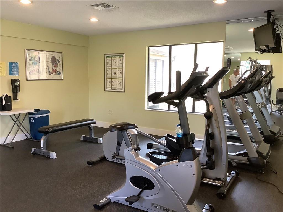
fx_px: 253
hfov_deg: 58.4
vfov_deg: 45.4
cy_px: 106
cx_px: 142
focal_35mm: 31
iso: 200
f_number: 2.4
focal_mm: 3.3
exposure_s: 1/60
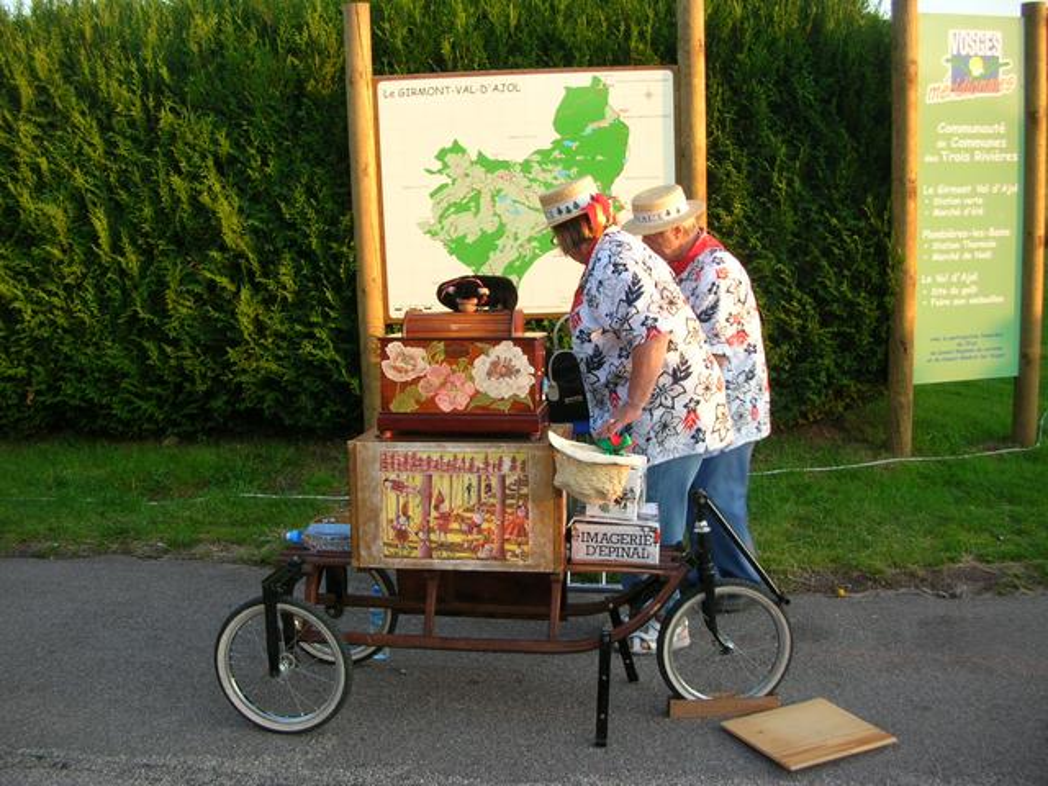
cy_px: 393
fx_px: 1060
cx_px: 524
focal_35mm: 35
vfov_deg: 40.7
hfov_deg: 52.6
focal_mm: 5.8
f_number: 2.8
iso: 50
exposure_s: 1/47.5
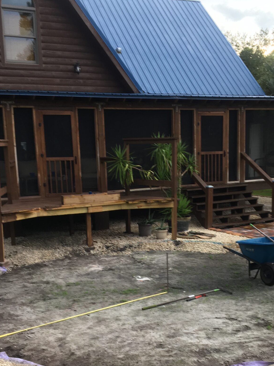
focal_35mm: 48
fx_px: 507
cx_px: 165
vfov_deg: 39.3
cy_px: 238
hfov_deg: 30.2
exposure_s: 1/60
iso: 32
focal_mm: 4.15
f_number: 2.2
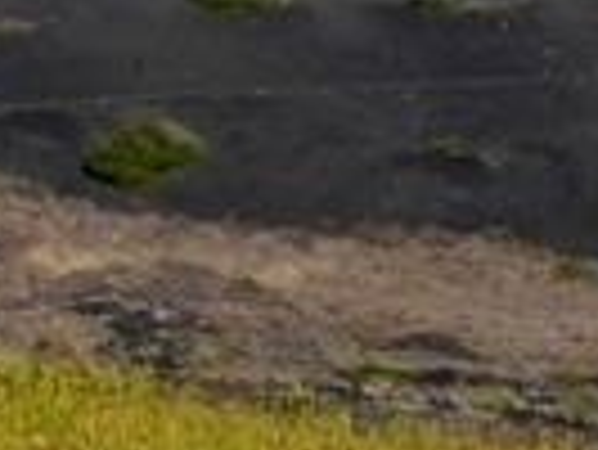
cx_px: -517
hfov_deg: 3.4
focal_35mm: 574
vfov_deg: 2.6
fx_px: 9925
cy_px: -126
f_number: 5.6
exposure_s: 1/250
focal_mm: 18.3
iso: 100
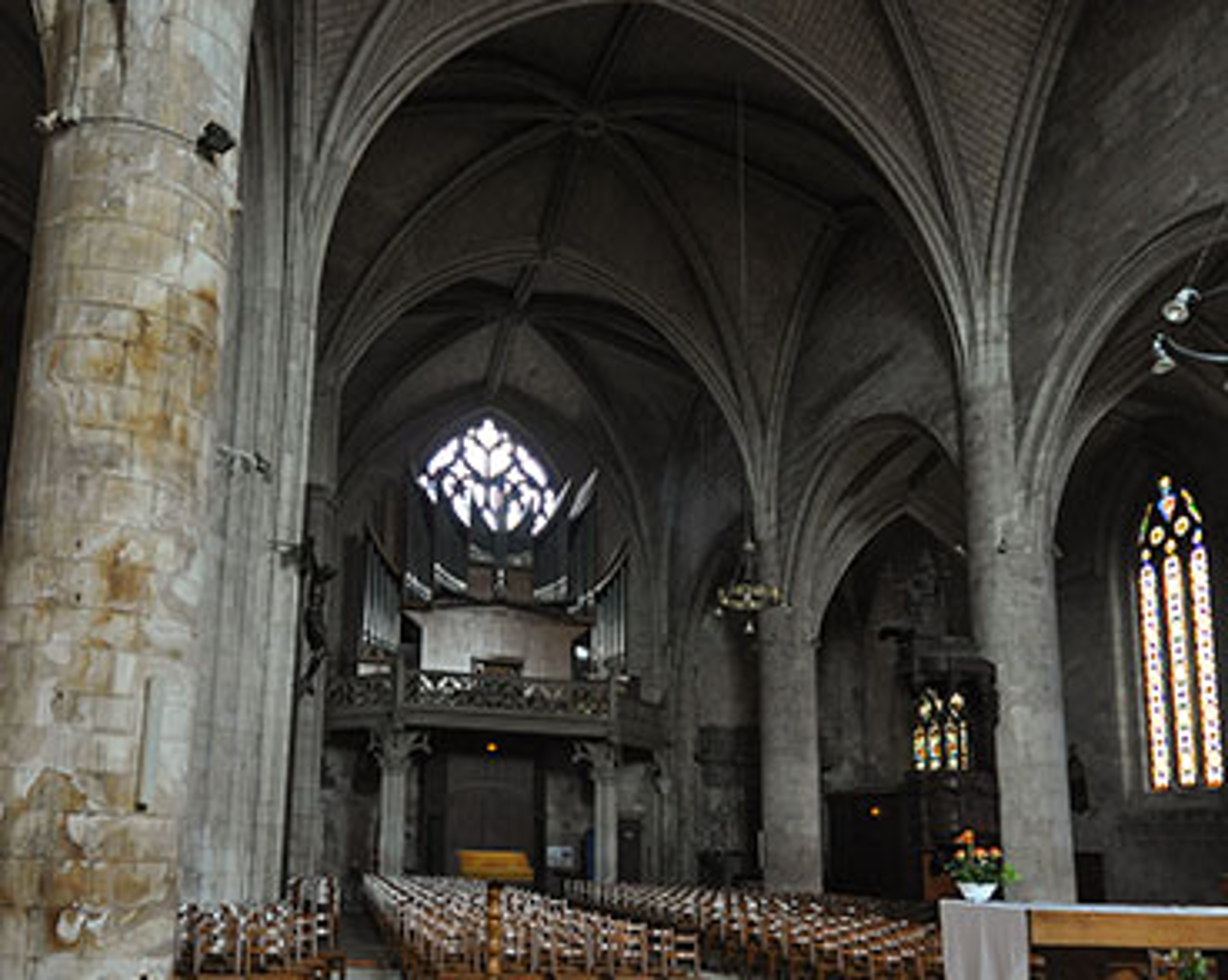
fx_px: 1126
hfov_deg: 57.2
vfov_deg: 47.1
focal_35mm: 31
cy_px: 493
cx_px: 617
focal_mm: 18
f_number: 3.5
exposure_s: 1/15
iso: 1600
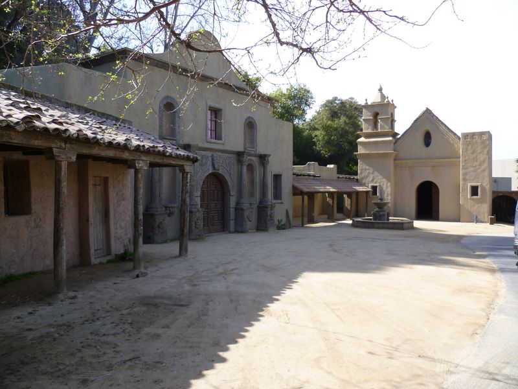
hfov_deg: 63.4
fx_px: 419
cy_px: 194
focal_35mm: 28
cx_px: 259
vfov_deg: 49.7
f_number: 2.8
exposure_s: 1/400
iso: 80
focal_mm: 5
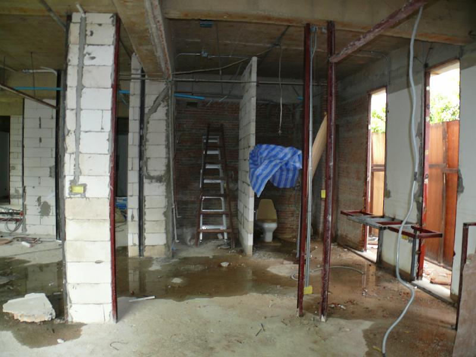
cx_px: 238
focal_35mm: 35
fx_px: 481
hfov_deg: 52.6
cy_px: 178
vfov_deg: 40.7
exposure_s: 1/30
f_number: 2.8
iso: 100
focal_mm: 7.4
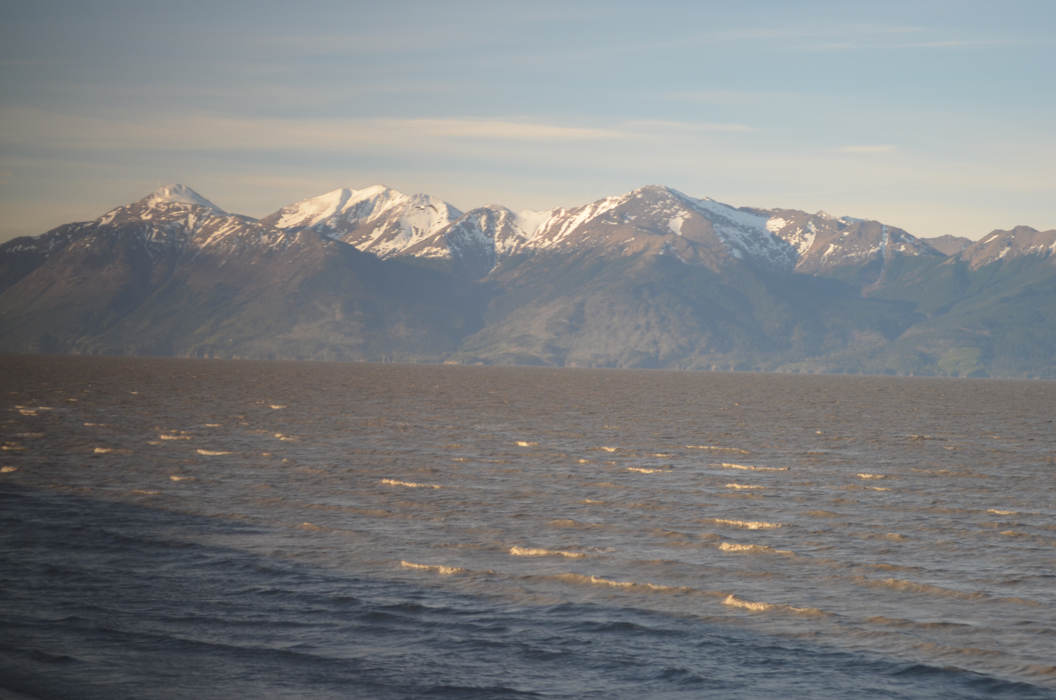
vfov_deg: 16.5
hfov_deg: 24.7
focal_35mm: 82
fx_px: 2415
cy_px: 350
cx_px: 528
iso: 280
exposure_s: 1/125
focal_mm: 55
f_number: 5.6
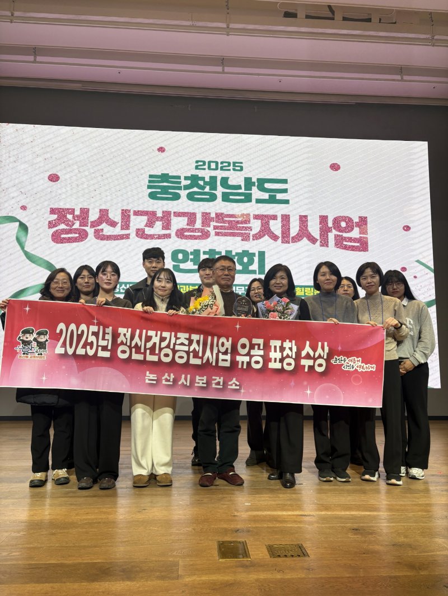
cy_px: 298
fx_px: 448
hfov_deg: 53.1
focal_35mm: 26
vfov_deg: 67.3
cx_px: 224
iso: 40
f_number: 1.6
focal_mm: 5.96
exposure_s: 1/121
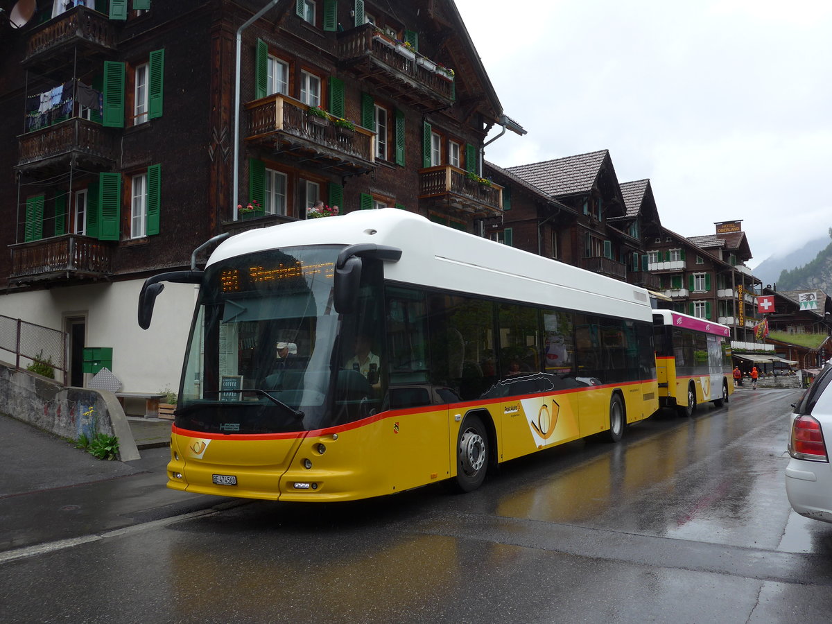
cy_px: 312
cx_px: 416
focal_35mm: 29
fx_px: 697
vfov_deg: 48.2
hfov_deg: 61.7
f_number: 2.8
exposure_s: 1/500
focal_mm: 6
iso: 80
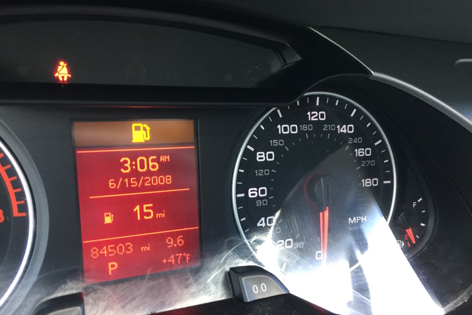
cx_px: 240
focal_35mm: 31
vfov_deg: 42.3
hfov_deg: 60.3
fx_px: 406
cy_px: 176
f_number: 2.2
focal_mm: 4.15
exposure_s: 1/30
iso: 125
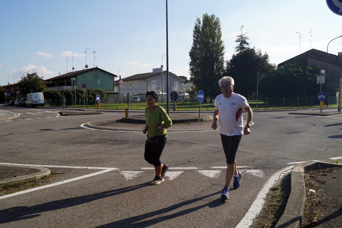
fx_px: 285
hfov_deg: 61.9
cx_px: 171
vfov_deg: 43.6
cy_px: 114
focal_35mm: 30
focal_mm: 20
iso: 100
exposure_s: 1/250
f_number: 8
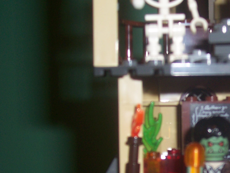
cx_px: 231
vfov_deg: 17.0
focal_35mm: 86
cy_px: 149
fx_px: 572
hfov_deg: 21.9
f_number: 3
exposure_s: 1/60
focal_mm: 7
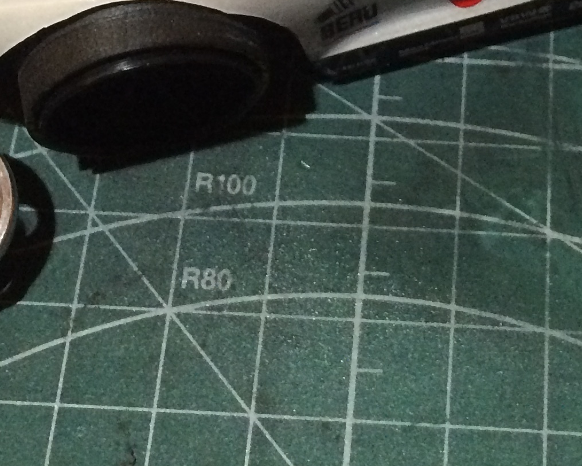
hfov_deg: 20.8
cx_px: 459
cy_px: -201
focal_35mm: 91
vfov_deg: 15.7
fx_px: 1567
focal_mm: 4.15
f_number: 2.2
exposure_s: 1/30
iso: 200
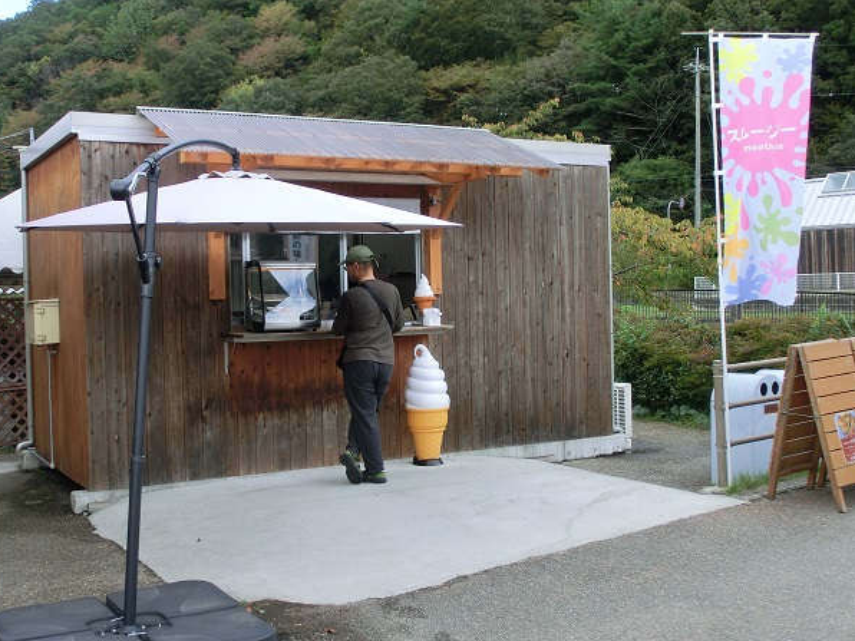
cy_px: 304
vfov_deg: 31.5
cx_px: 391
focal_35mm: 46
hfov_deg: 41.2
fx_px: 1136
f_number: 4
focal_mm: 7.38
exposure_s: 1/250
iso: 100
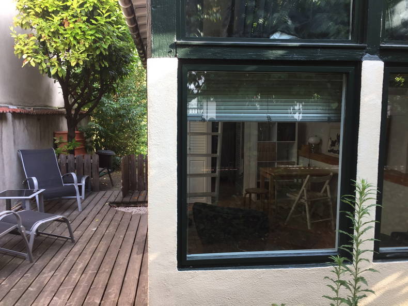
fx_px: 342
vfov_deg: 48.2
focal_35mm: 29
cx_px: 204
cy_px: 153
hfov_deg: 61.7
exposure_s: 1/50
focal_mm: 4.15
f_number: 2.2
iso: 32
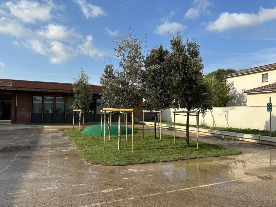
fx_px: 191
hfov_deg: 71.6
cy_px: 104
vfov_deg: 56.8
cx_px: 138
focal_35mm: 24
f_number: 1.78
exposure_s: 1/3717
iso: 80
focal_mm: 6.86
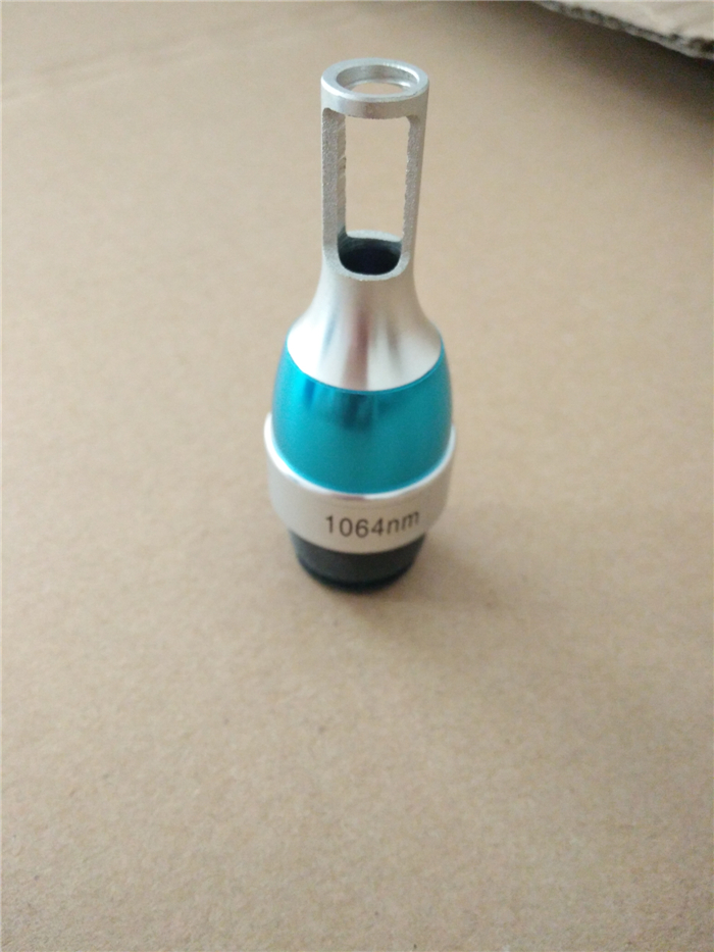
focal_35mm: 21
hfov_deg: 63.5
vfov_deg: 79.0
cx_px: 357
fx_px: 577
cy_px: 476
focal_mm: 3.66
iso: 496
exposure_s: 1/33.3
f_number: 2.2
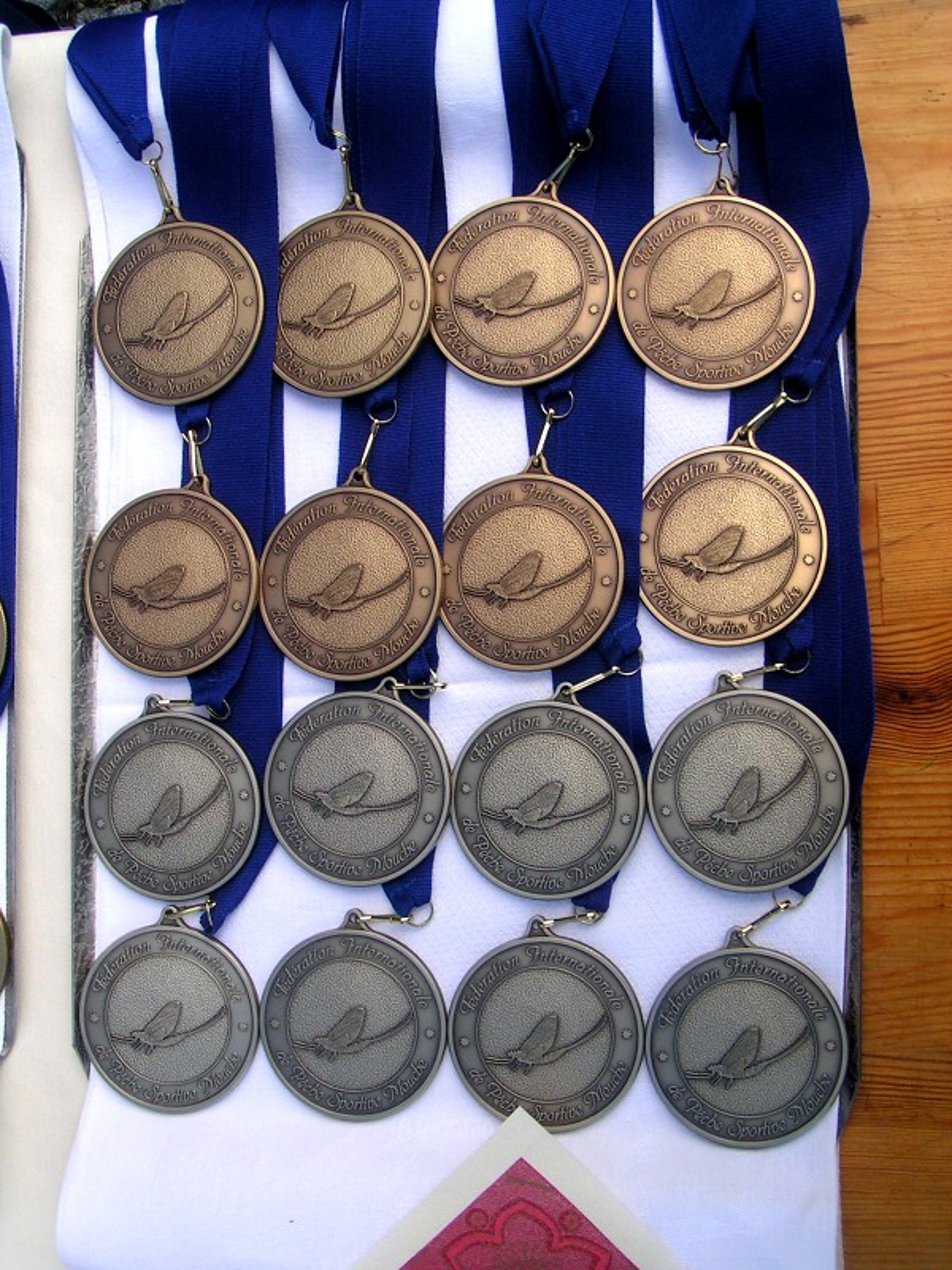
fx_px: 1503
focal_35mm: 41
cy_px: 635
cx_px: 476
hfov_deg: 35.1
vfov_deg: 45.8
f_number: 5
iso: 50
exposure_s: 1/100
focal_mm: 6.3
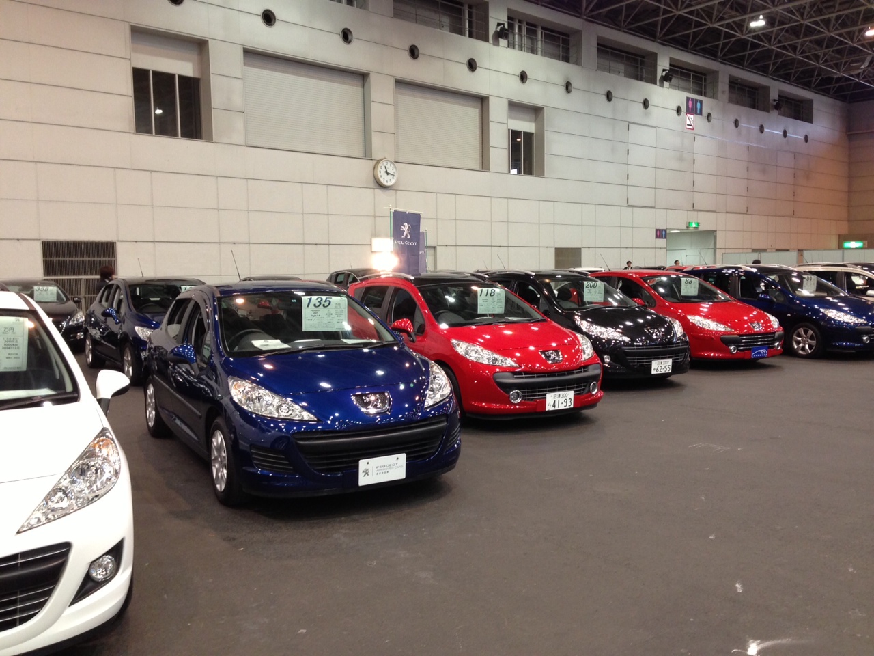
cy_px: 328
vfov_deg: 42.9
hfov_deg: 55.4
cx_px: 437
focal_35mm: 33
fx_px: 833
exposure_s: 1/20
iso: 125
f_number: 2.4
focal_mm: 4.13
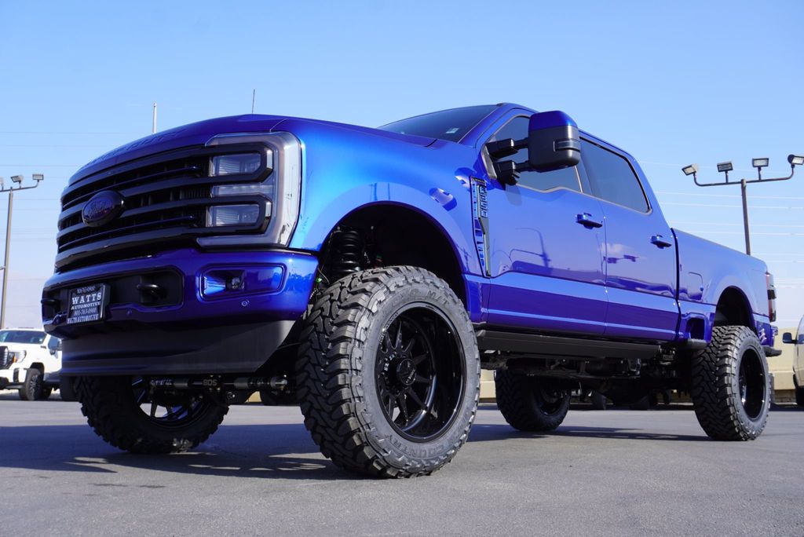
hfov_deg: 53.1
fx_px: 804
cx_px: 402
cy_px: 268
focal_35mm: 36
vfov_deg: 36.9
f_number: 9
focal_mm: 24
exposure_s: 1/125
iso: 100
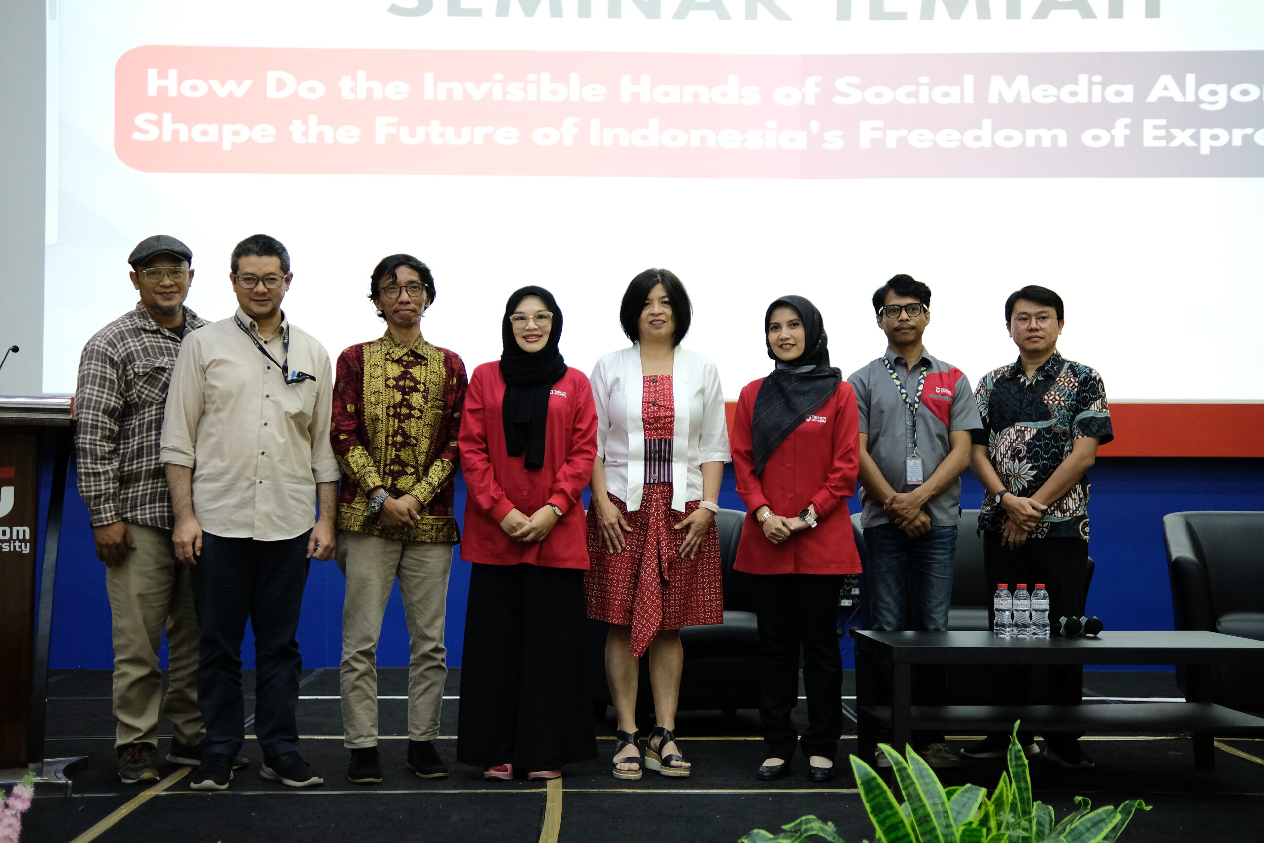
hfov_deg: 39.6
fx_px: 1756
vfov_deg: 27.0
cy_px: 422
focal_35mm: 50
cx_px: 632
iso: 1600
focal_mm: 33
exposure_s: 1/160
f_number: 1.4
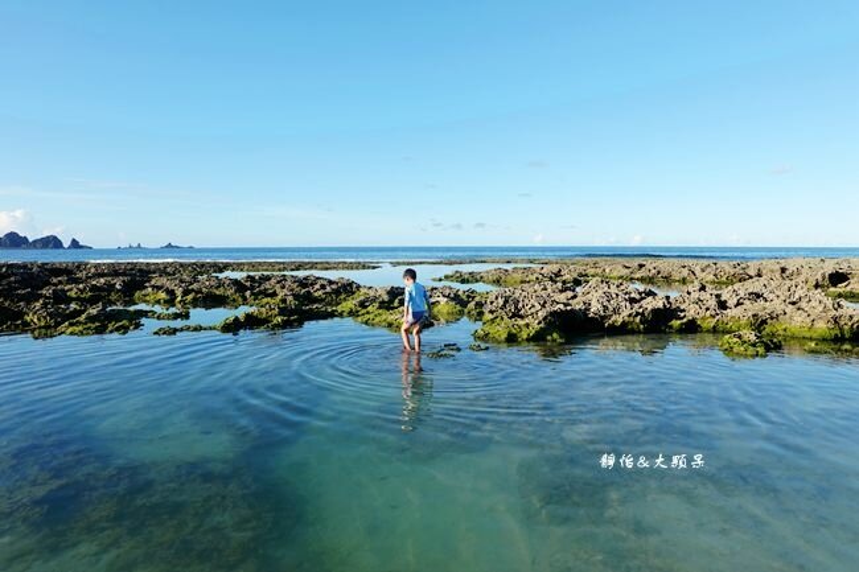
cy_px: 286
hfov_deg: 73.8
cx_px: 430
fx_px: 572
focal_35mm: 24
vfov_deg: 53.1
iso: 125
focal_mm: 9
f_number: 5.6
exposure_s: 1/320
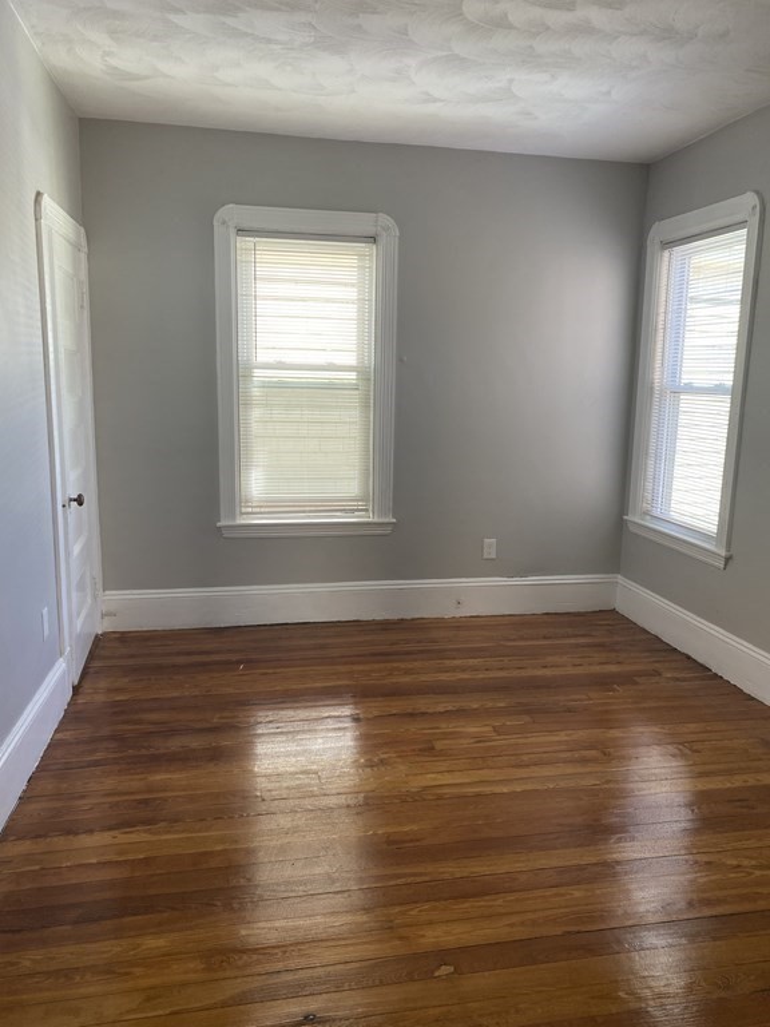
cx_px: 385
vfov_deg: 67.3
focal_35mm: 26
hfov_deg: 53.1
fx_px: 771
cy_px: 514
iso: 80
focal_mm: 4.25
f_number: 1.8
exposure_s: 1/60
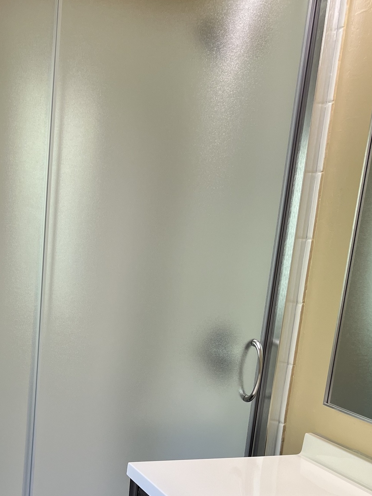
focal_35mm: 46
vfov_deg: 39.8
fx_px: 659
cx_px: 87
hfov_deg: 30.9
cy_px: 387
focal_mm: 5.7
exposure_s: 1/120
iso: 125
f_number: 1.5
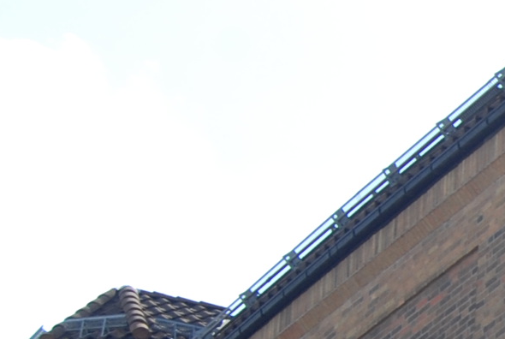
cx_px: 1119
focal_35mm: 206
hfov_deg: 9.2
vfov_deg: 6.7
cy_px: 390
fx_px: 2896
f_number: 8
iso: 160
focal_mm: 28
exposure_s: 1/250
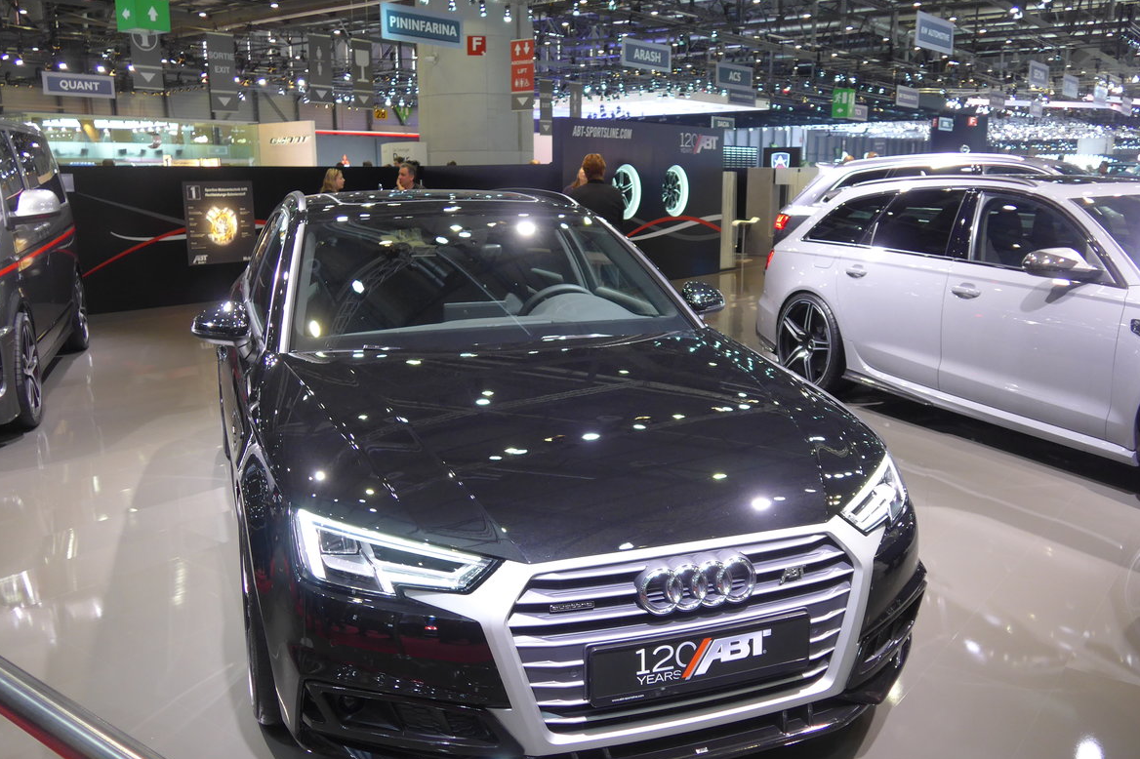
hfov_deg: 60.3
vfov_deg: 42.2
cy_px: 429
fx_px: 981
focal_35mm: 31
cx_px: 557
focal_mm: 6
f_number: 2
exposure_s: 1/60
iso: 250
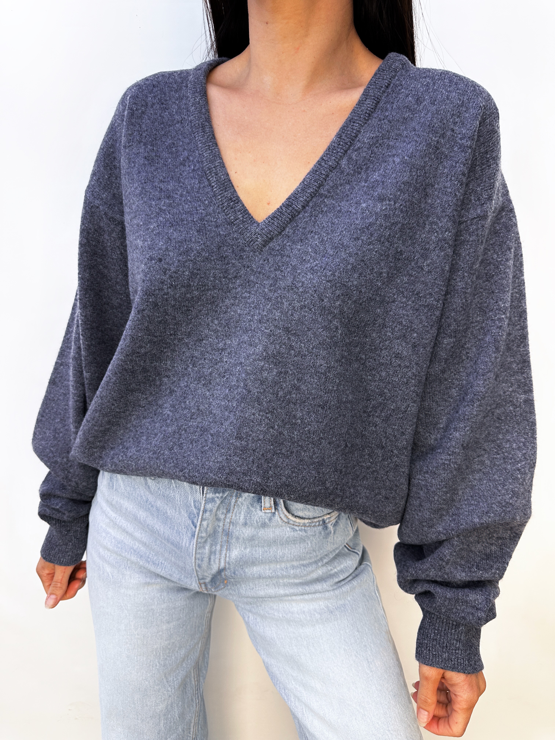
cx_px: 278
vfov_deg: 71.6
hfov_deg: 56.8
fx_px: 513
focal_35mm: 24
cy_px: 370
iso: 80
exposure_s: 1/336
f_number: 1.78
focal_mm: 6.86
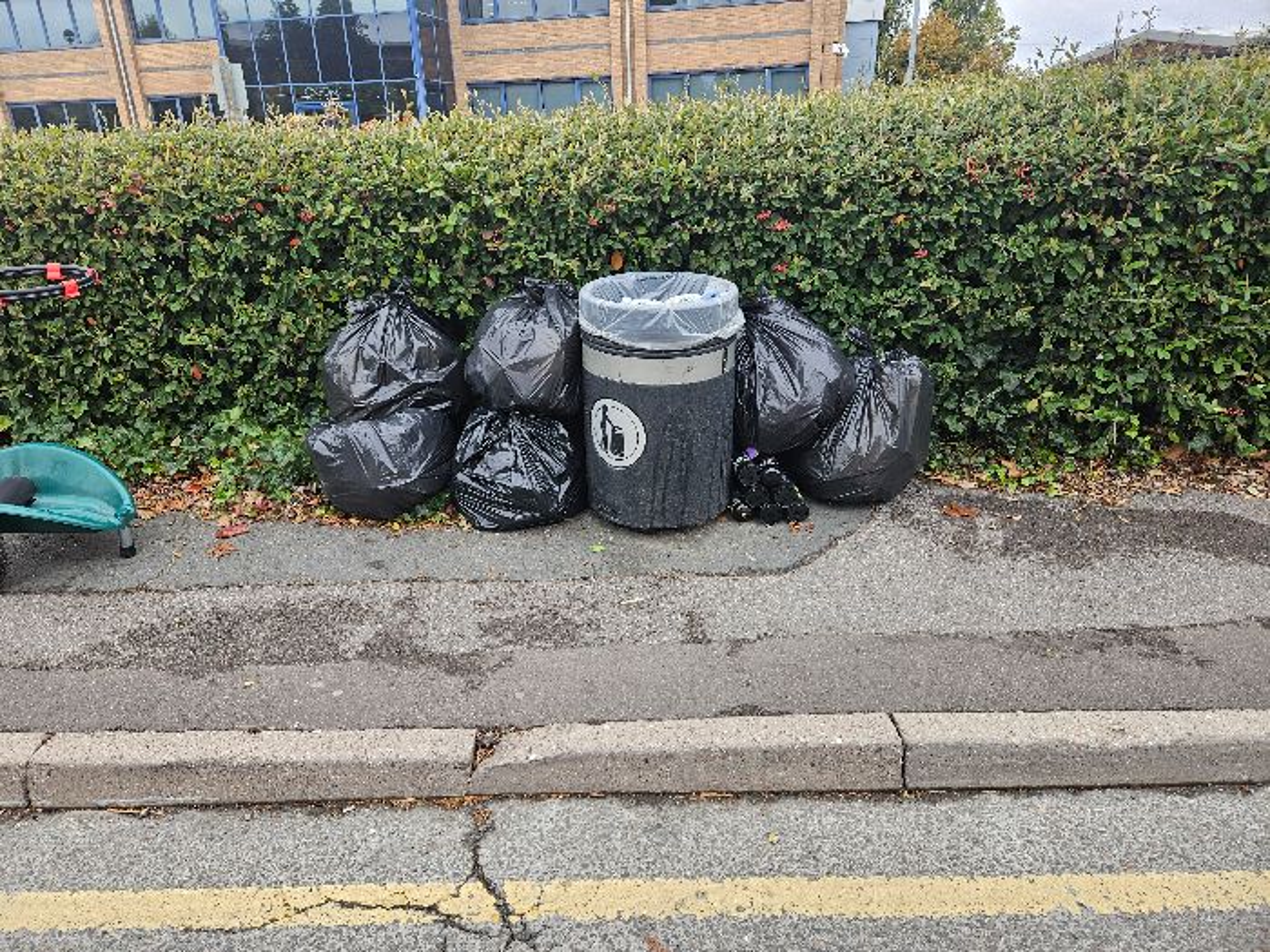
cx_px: 635
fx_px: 844
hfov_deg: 73.9
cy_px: 476
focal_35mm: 23
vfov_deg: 58.9
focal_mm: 5.4
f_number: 1.8
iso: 40
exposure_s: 1/202
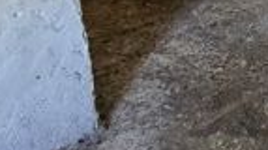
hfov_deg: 23.5
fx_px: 497
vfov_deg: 14.2
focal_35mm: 70
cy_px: -158
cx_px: 411
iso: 320
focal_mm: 2.2
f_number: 2.2
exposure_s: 1/33.3
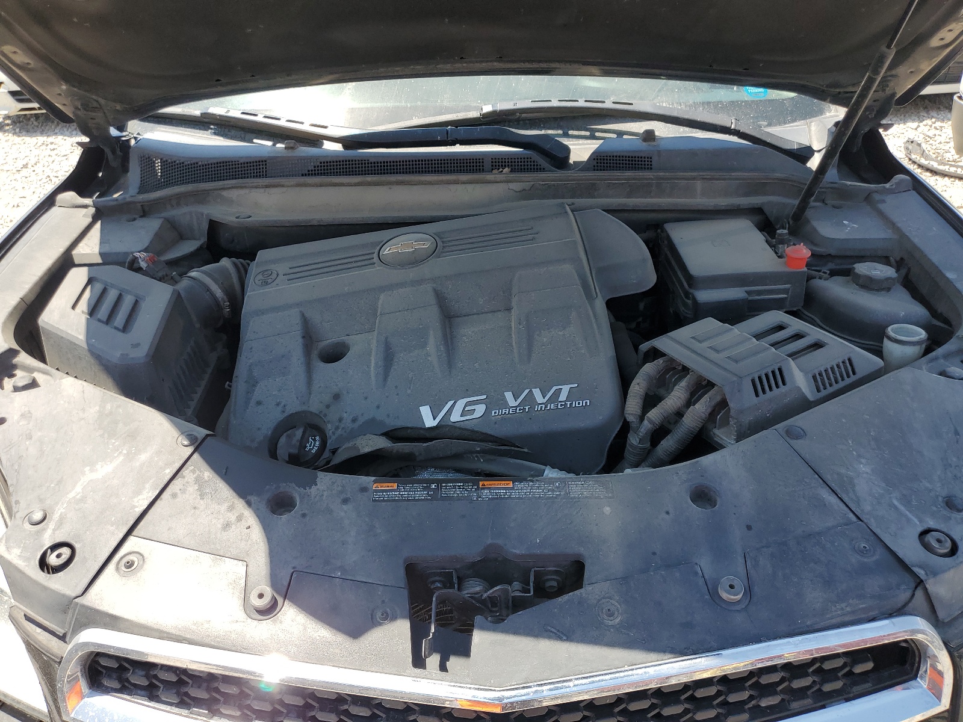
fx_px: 723
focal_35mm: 26
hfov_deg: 67.3
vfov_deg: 53.1
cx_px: 482
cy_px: 361
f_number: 1.5
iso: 50
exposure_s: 1/1250
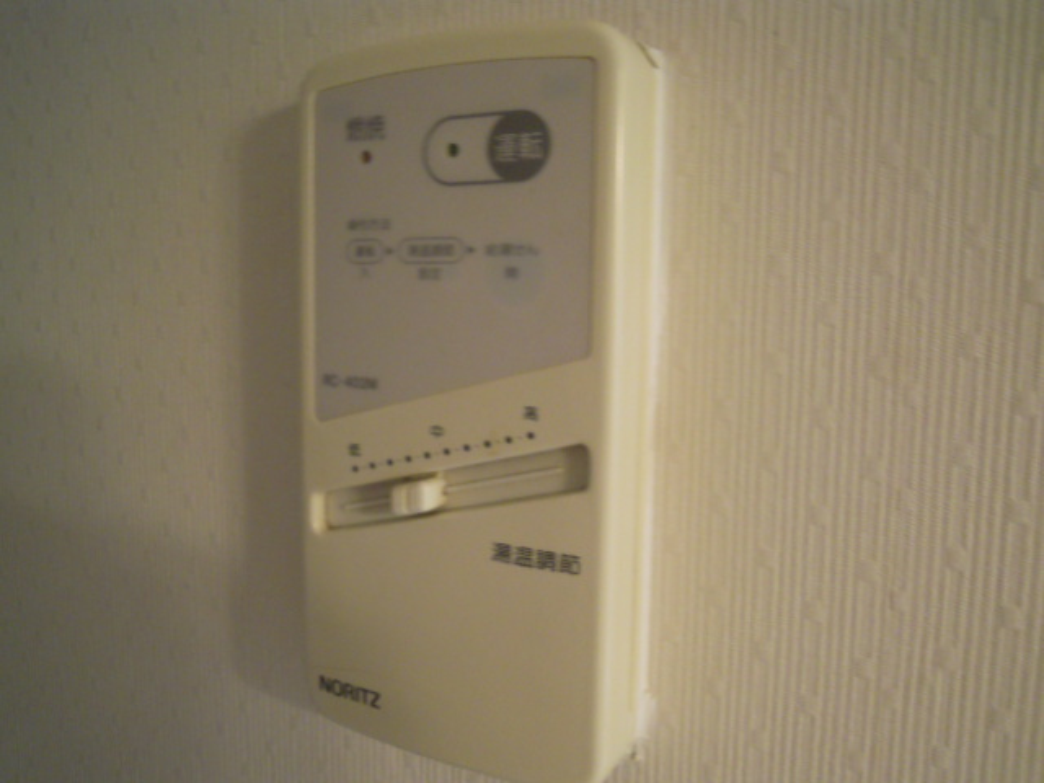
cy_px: 392
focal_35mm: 28
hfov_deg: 63.4
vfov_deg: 49.7
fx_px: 844
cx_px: 522
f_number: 2.7
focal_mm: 5
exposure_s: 1/13
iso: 400
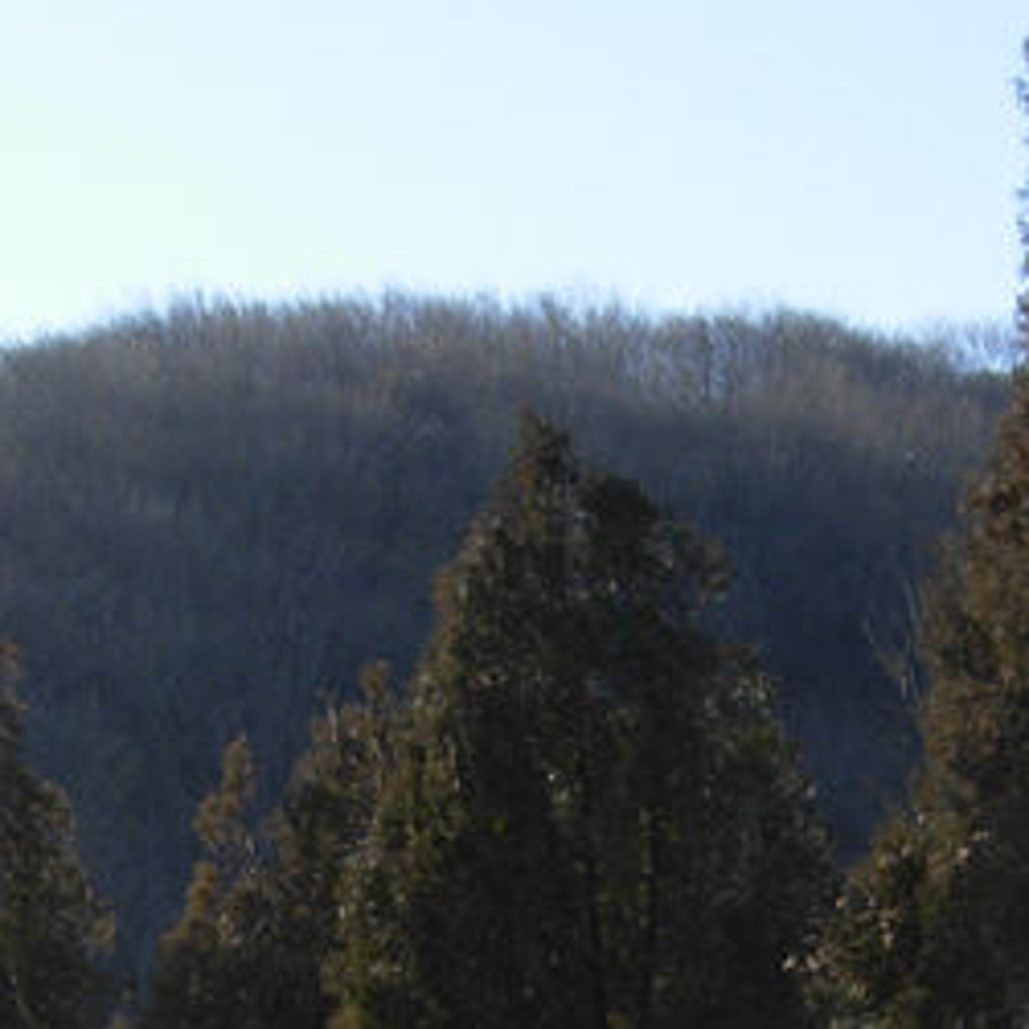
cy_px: 1328
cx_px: 787
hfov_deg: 13.7
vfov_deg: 13.3
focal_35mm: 127
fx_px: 4271
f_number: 4.8
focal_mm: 7.5
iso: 50
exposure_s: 1/271
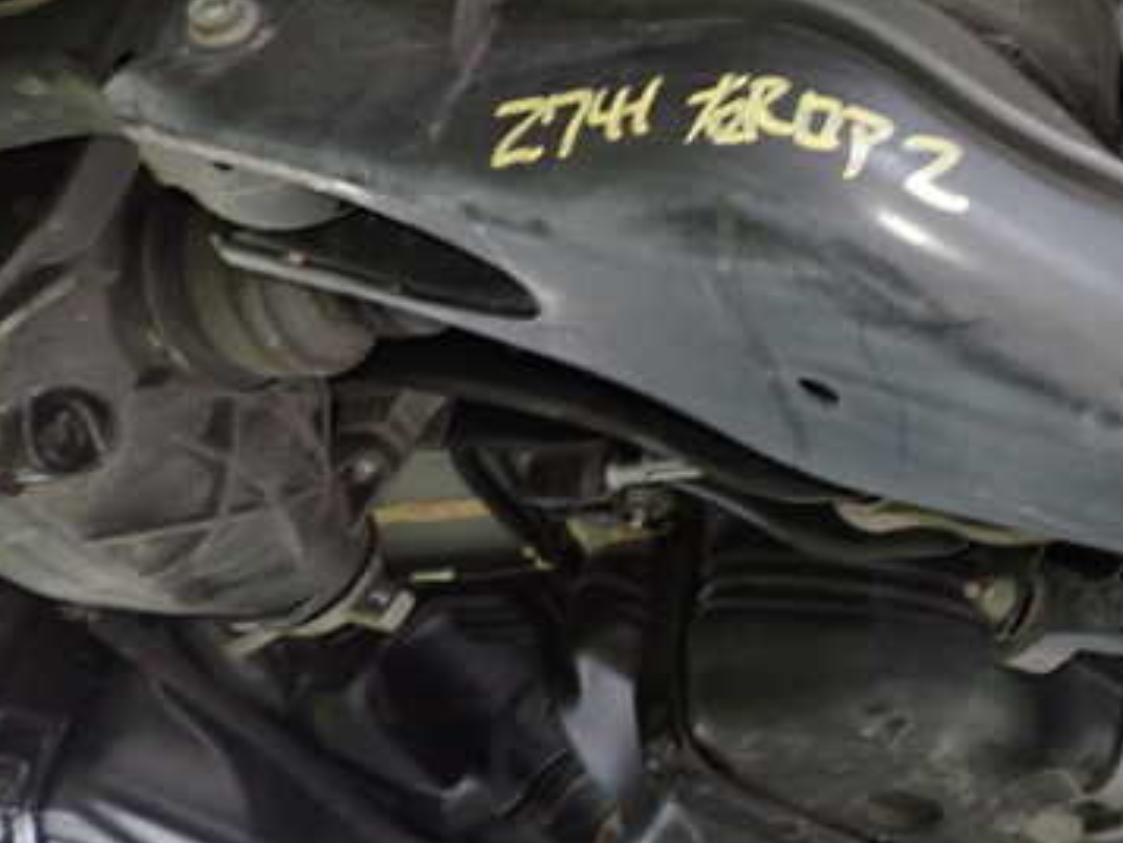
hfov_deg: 42.7
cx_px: 906
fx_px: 1363
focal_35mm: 42
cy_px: 374
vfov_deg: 34.3
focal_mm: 4.5
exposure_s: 1/30
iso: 800
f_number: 2
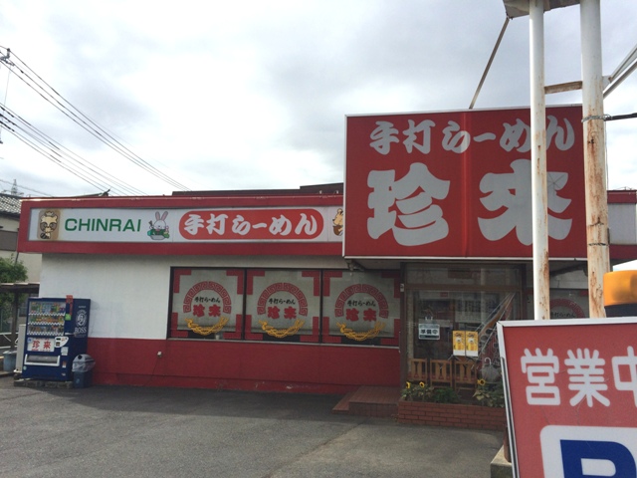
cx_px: 318
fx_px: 534
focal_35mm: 29
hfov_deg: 61.7
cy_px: 239
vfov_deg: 48.2
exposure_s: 1/2564
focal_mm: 4.15
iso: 32
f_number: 2.2
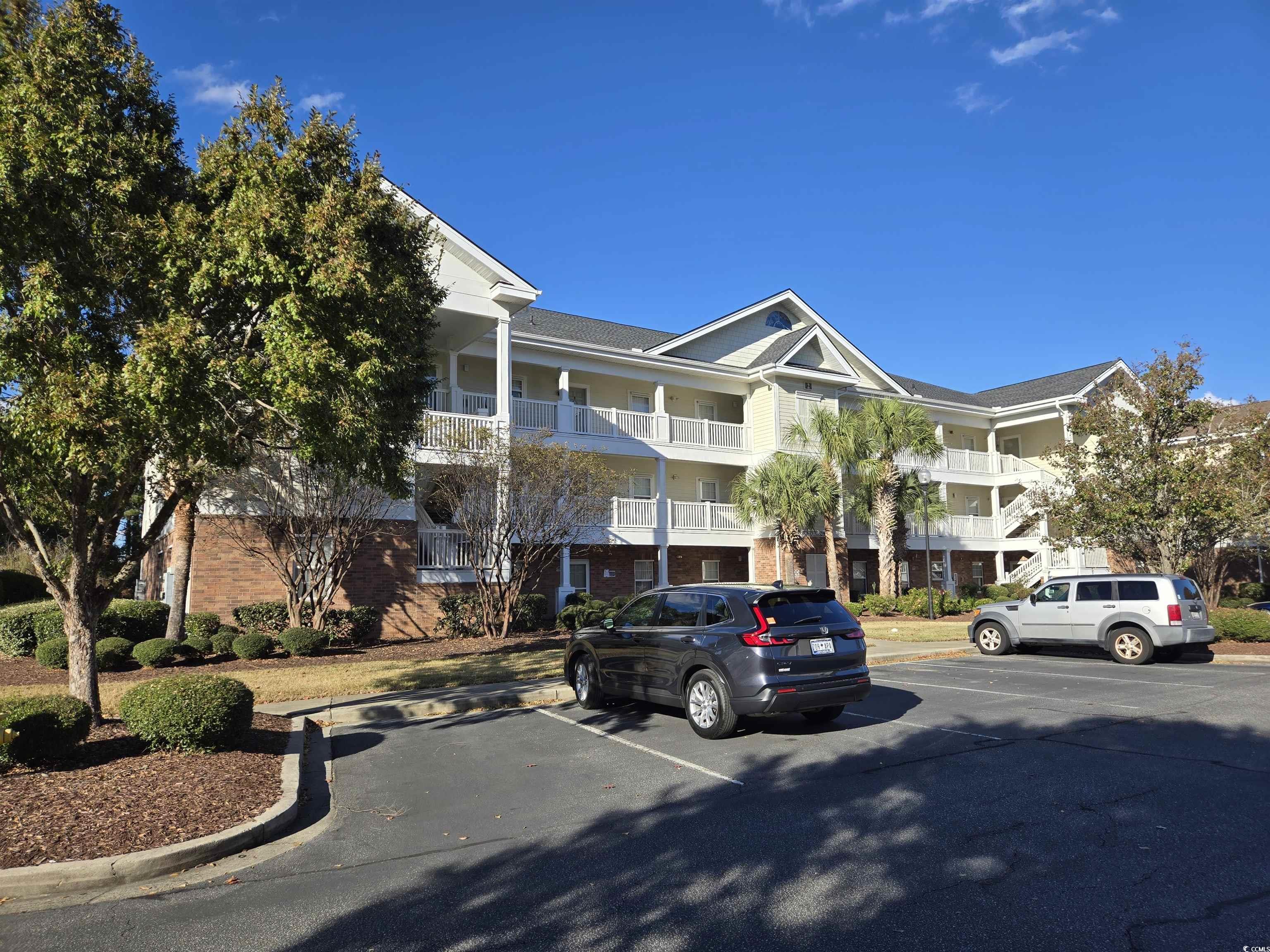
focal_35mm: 23
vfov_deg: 58.9
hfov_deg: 73.9
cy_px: 476
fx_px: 844
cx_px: 635
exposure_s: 1/1554
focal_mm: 5.4
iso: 25
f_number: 1.8
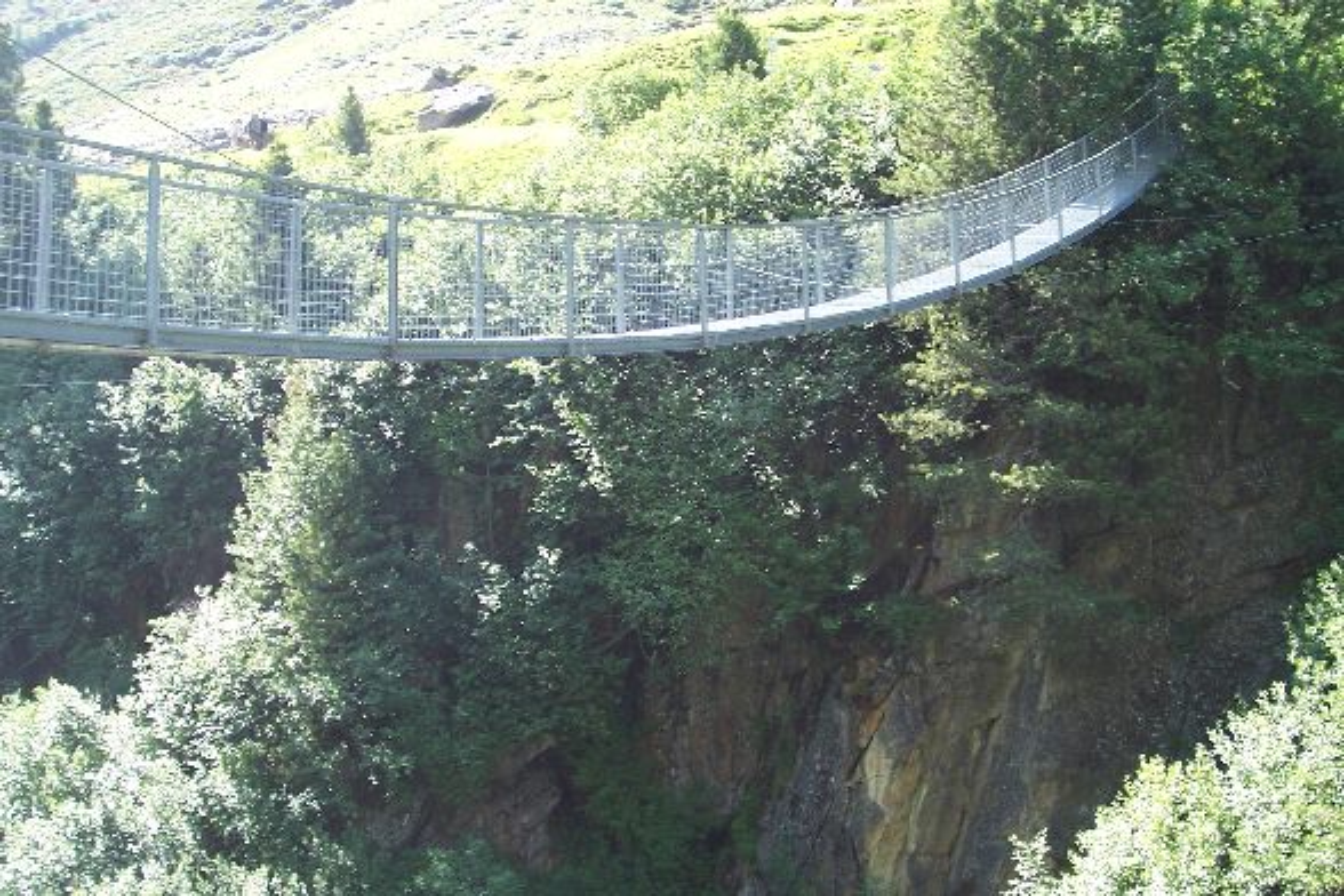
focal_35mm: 53
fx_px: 1979
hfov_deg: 37.5
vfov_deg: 25.5
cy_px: 448
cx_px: 672
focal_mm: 8.6
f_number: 3.4
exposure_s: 1/125
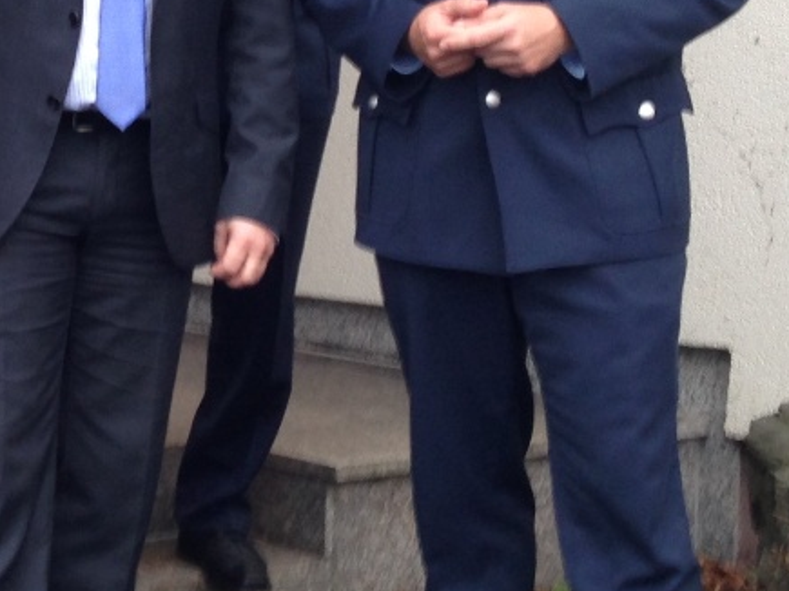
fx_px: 1709
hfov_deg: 24.8
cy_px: -65
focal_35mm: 75
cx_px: -5
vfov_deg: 18.8
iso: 50
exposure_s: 1/24
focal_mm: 4.13
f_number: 2.4
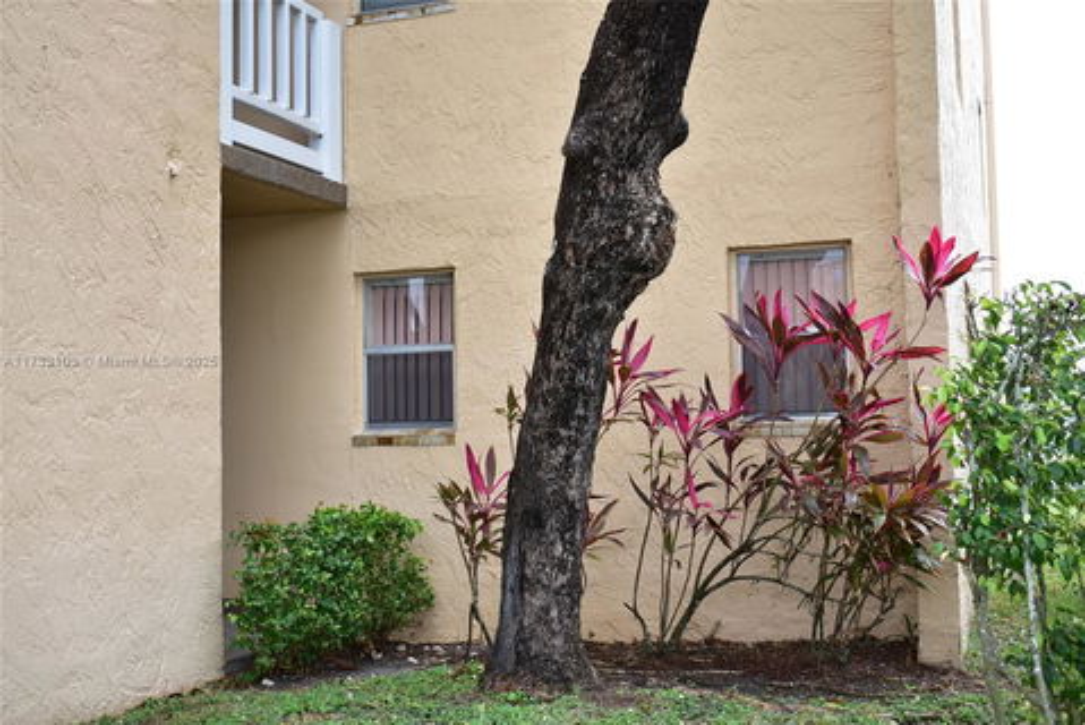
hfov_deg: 43.6
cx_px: 542
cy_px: 362
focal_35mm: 45
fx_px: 1357
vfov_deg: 29.9
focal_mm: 30
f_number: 4.2
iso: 125
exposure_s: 1/60
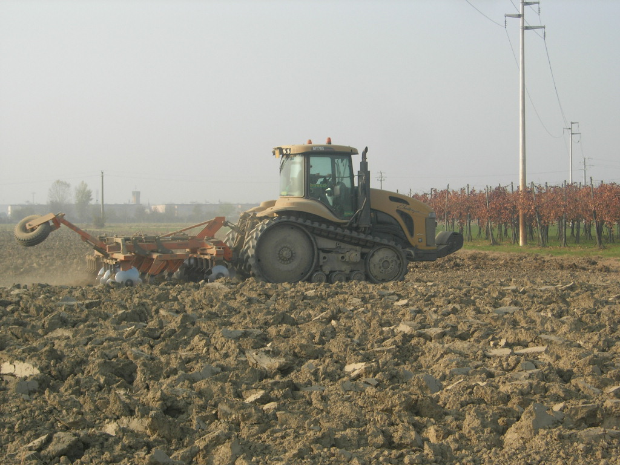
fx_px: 1469
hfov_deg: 23.8
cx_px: 310
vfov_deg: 18.0
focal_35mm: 82
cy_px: 232
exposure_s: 1/150
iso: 64
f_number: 6.8
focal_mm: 17
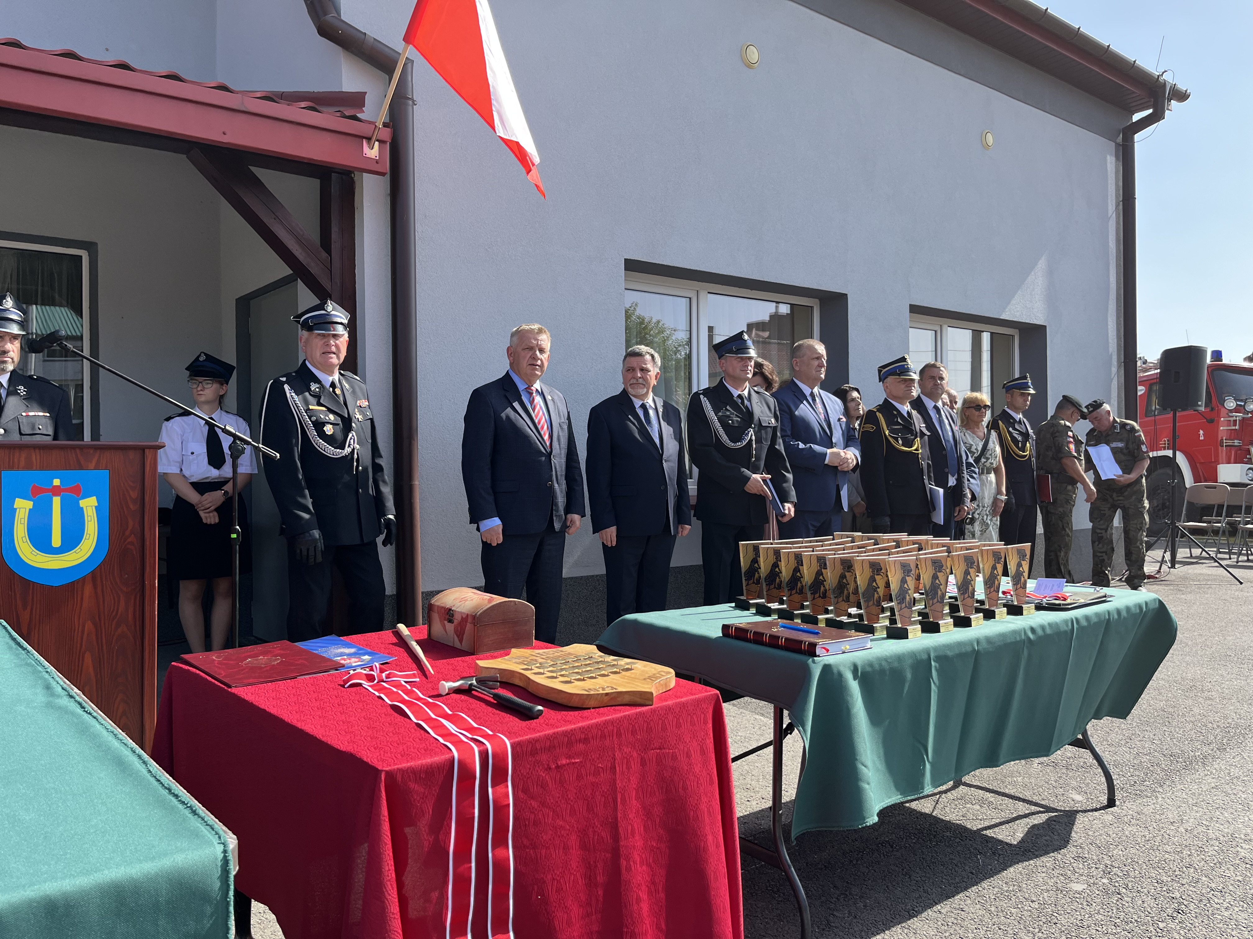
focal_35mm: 26
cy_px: 470
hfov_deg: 67.3
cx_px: 626
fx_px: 941
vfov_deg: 53.1
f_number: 1.6
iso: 50
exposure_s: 1/1086
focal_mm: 5.1
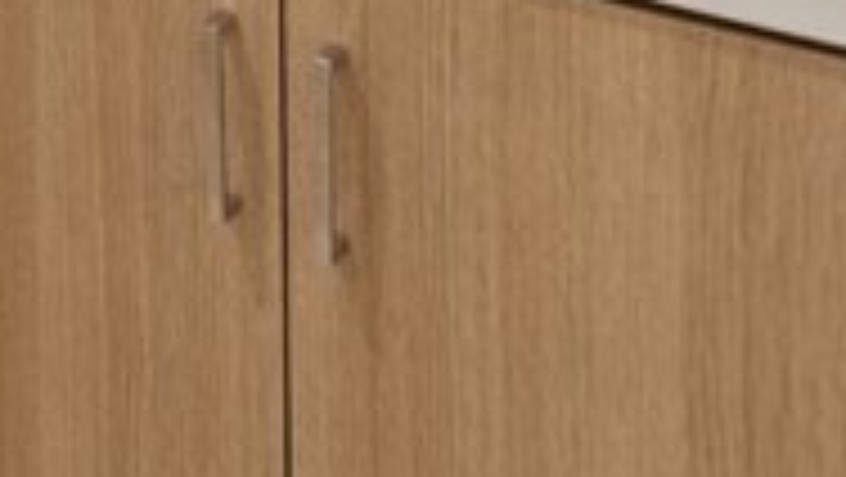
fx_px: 1796
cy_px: -722
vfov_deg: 11.8
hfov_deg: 17.3
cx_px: -927
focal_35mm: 80
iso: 450
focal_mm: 14
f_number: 2.8
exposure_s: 1/125
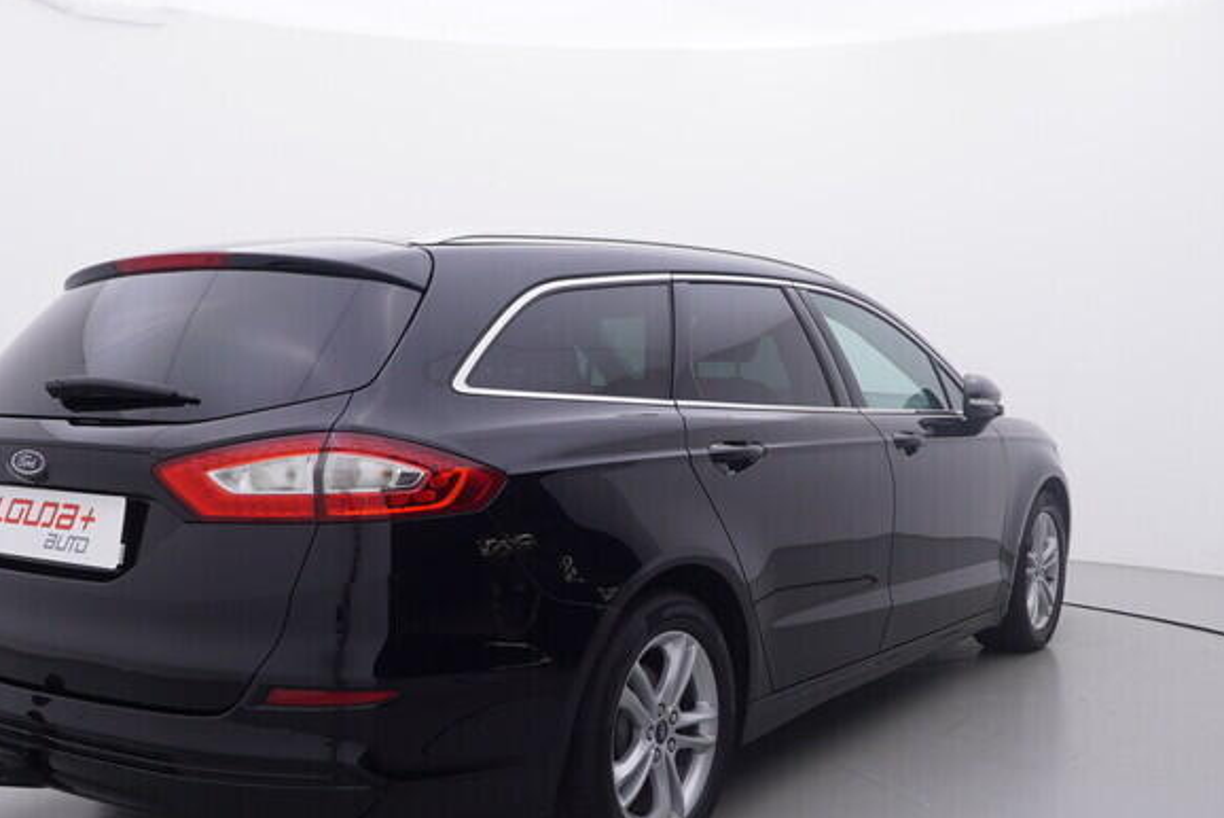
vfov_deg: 33.4
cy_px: 511
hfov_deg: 48.5
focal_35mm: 40
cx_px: 591
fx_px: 1357
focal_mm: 15
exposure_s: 1/80
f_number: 5
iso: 200
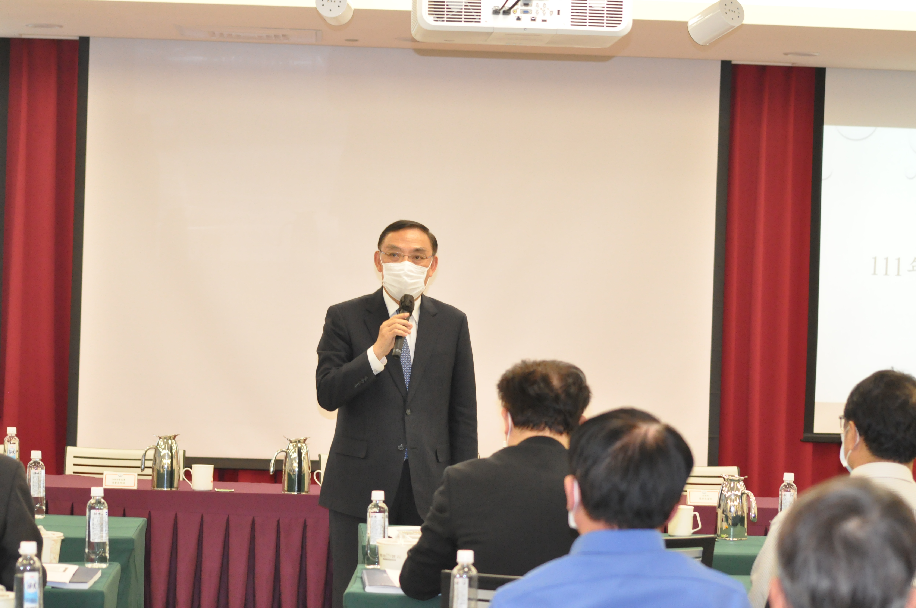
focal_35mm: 105
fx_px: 2668
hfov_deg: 19.5
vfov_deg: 13.0
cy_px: 304
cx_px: 458
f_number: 5
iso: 2000
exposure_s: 1/125
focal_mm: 70
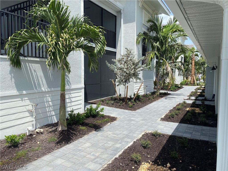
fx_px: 171
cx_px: 114
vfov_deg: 53.1
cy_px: 86
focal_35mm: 26
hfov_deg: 67.3
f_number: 1.8
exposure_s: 1/2410
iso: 32
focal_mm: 4.25
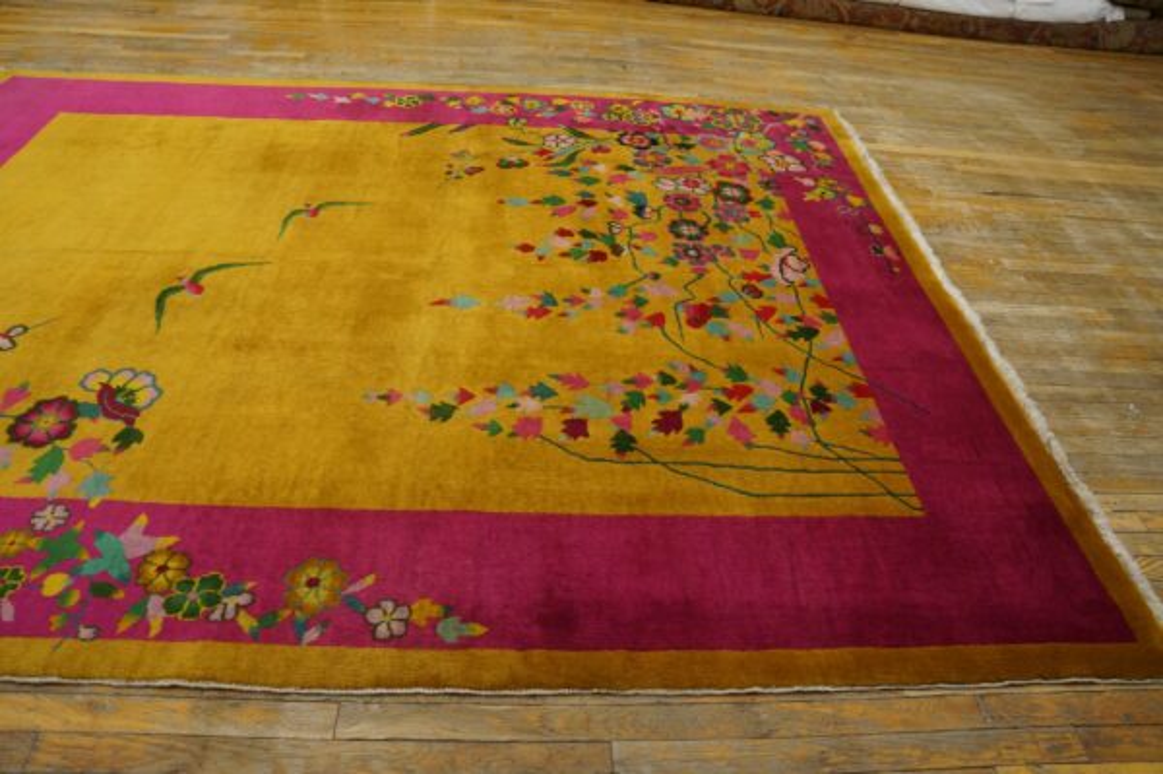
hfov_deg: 67.4
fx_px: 872
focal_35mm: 27
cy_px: 387
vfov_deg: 47.9
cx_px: 582
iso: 2000
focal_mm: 18
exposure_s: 1/160
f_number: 4
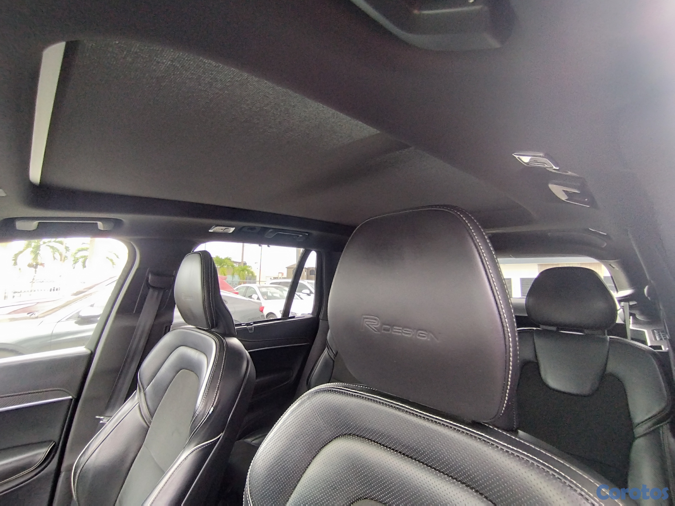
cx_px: 338
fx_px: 312
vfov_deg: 78.1
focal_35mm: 16
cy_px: 253
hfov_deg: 94.5
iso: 230
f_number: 2.2
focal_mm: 1.65
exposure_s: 1/33.3
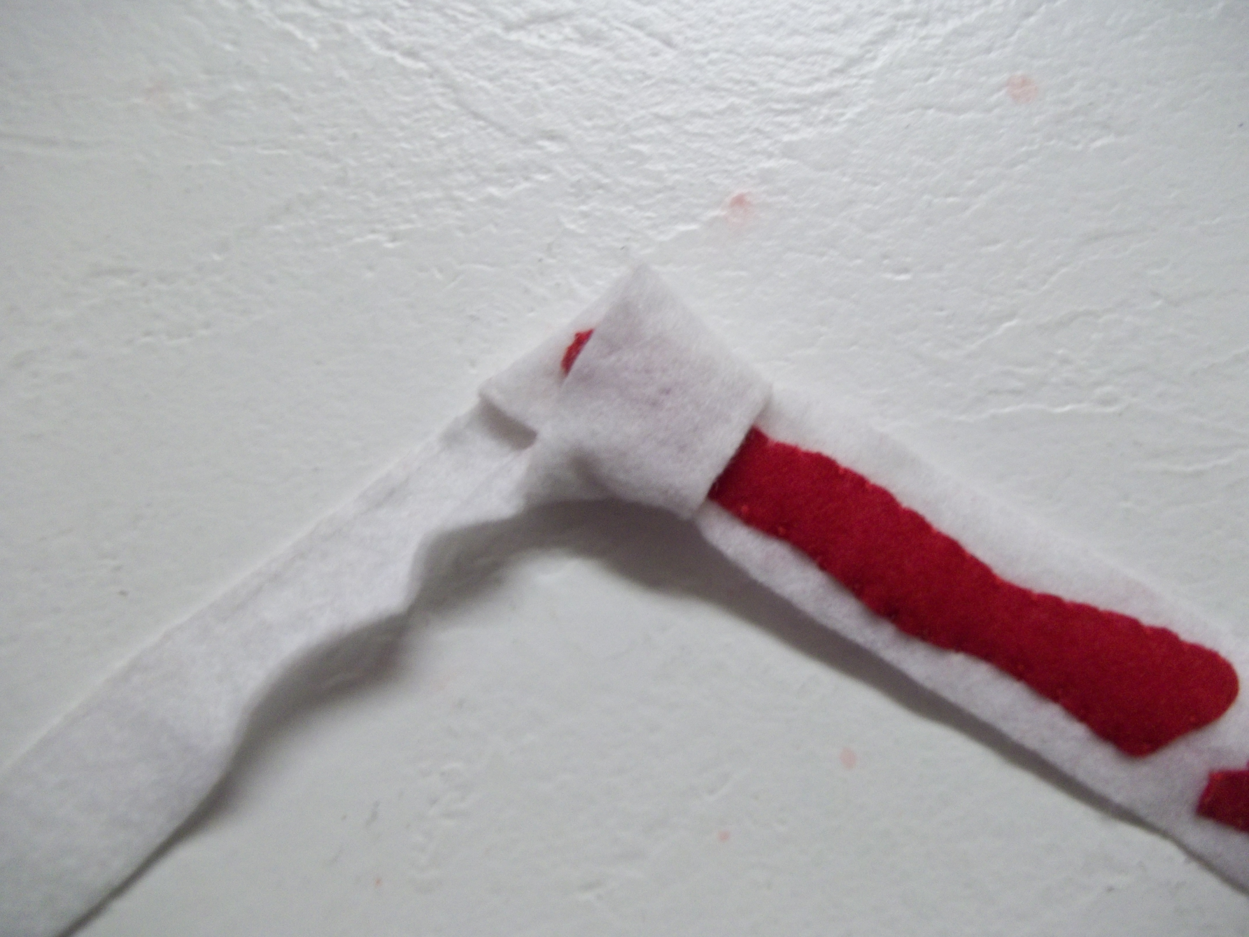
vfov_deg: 44.2
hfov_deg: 56.8
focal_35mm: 32
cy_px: 468
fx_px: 1155
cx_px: 624
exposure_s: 1/15
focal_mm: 5.7
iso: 160
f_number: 2.9
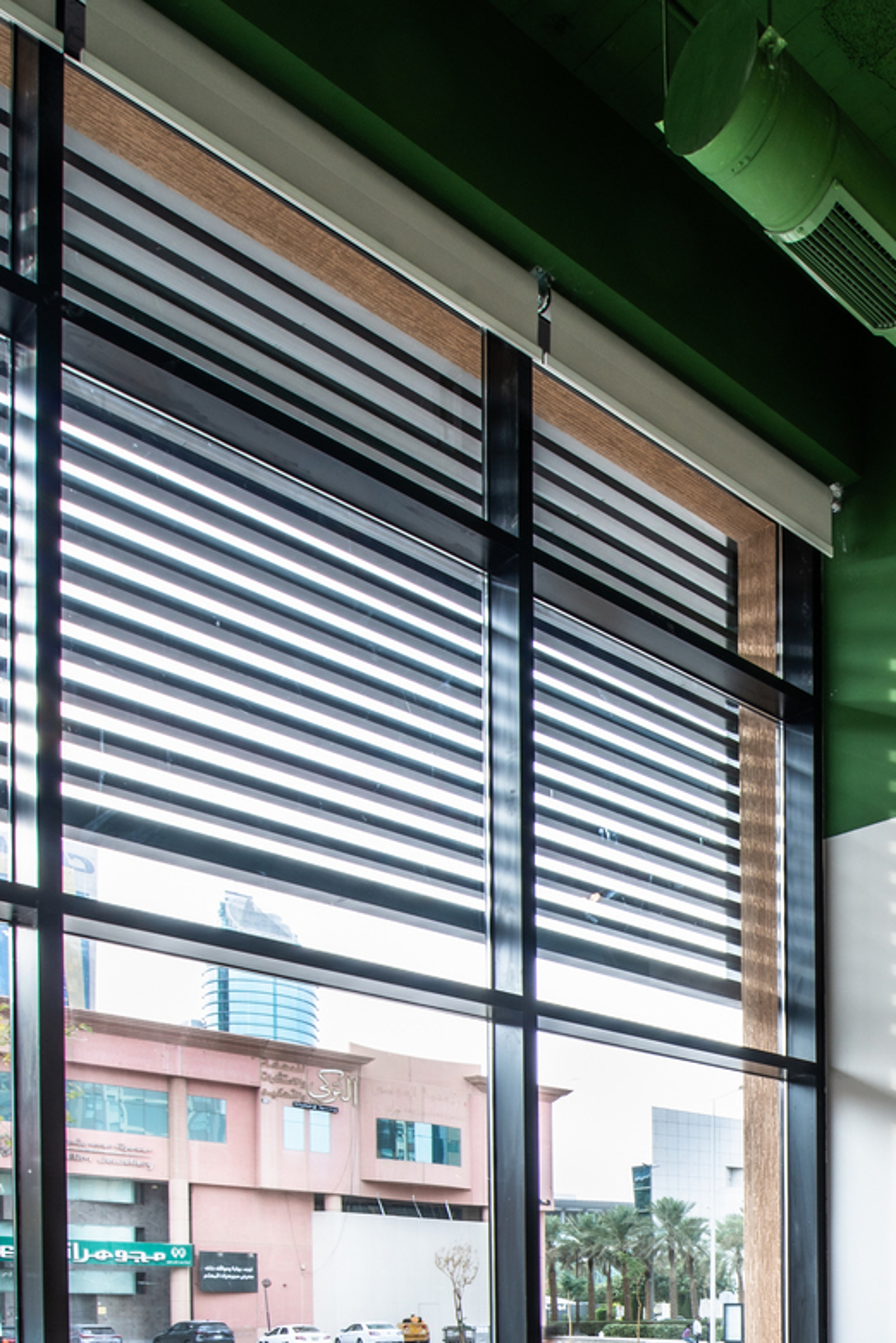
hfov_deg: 34.2
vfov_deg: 48.6
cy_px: 1300
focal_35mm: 33
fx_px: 1231
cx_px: 1001
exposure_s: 1/6
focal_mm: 14
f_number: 10
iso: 100
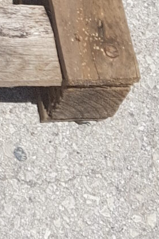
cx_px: -244
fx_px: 1093
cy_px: -268
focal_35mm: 165
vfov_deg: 11.1
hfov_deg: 7.7
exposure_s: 1/2736
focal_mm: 4.2
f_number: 1.7
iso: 40
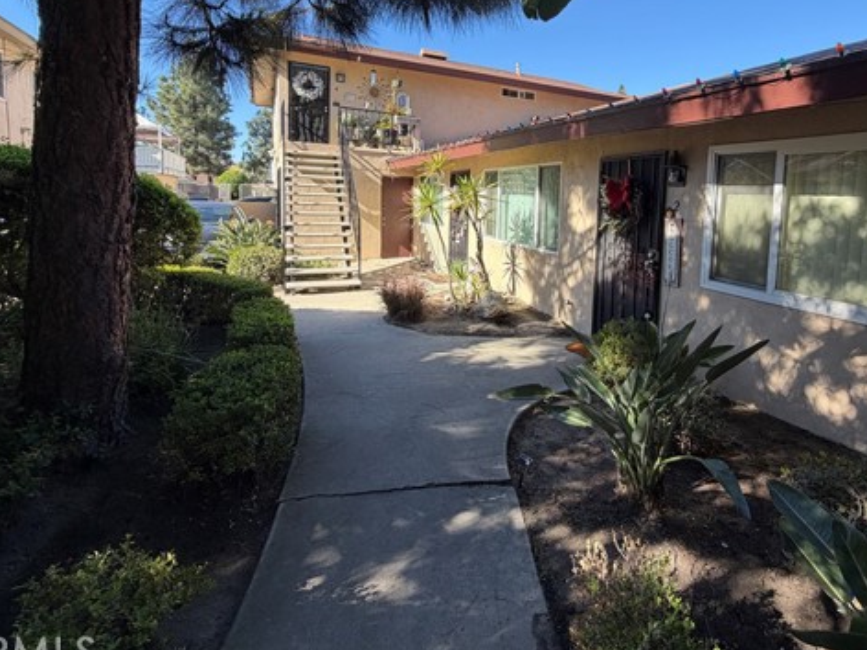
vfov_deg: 67.5
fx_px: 476
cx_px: 509
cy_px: 239
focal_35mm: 19
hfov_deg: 83.9
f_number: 2.2
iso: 64
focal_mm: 2.22
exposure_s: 1/502
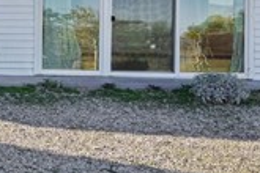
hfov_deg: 23.5
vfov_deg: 18.9
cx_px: -123
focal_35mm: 70
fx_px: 506
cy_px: 0
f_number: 8
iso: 100
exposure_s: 1/200
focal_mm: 18
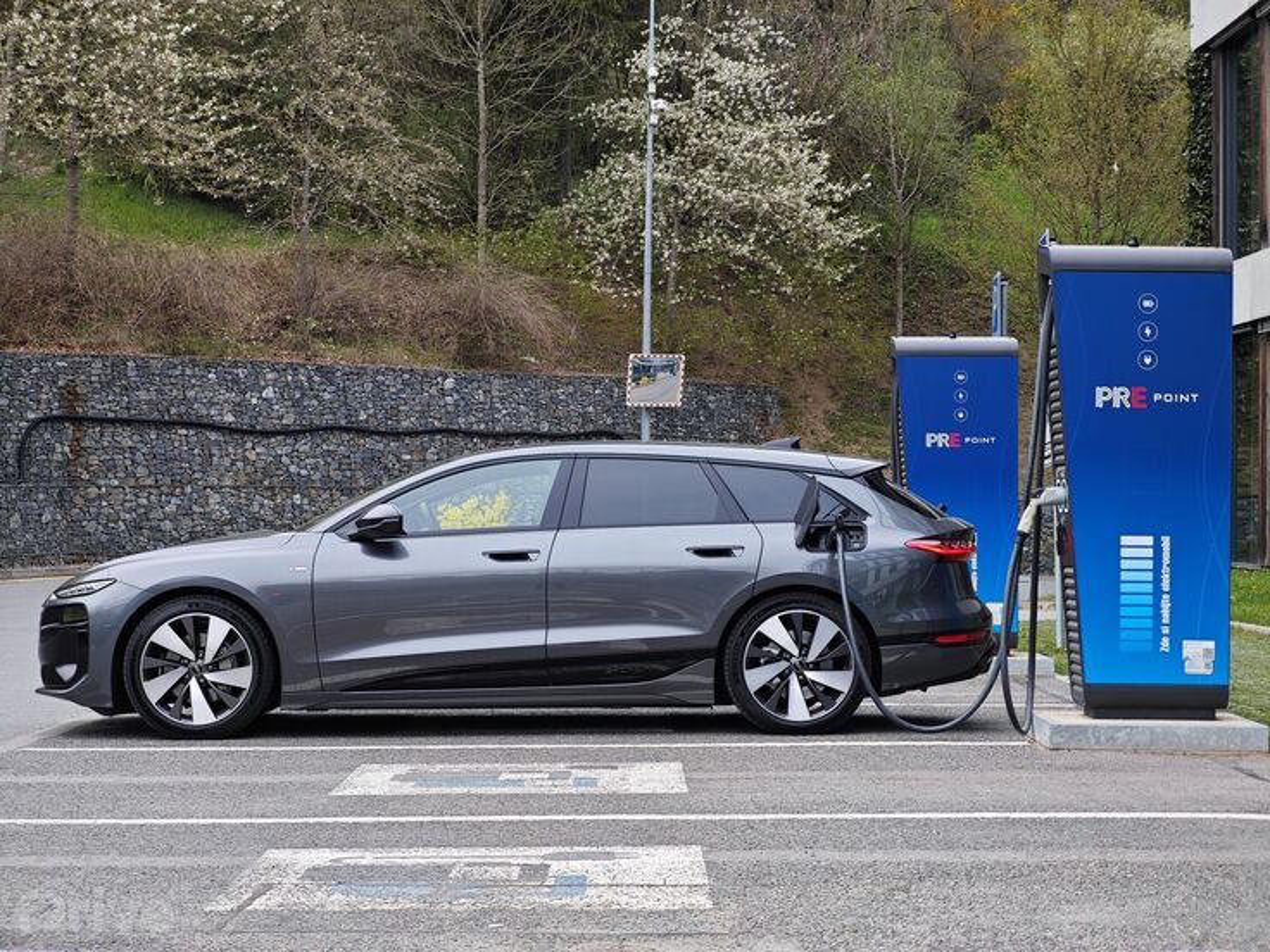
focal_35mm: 75
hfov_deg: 26.0
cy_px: 476
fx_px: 2752
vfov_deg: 19.6
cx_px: 635
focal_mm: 12.28
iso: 50
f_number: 1.8
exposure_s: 1/119
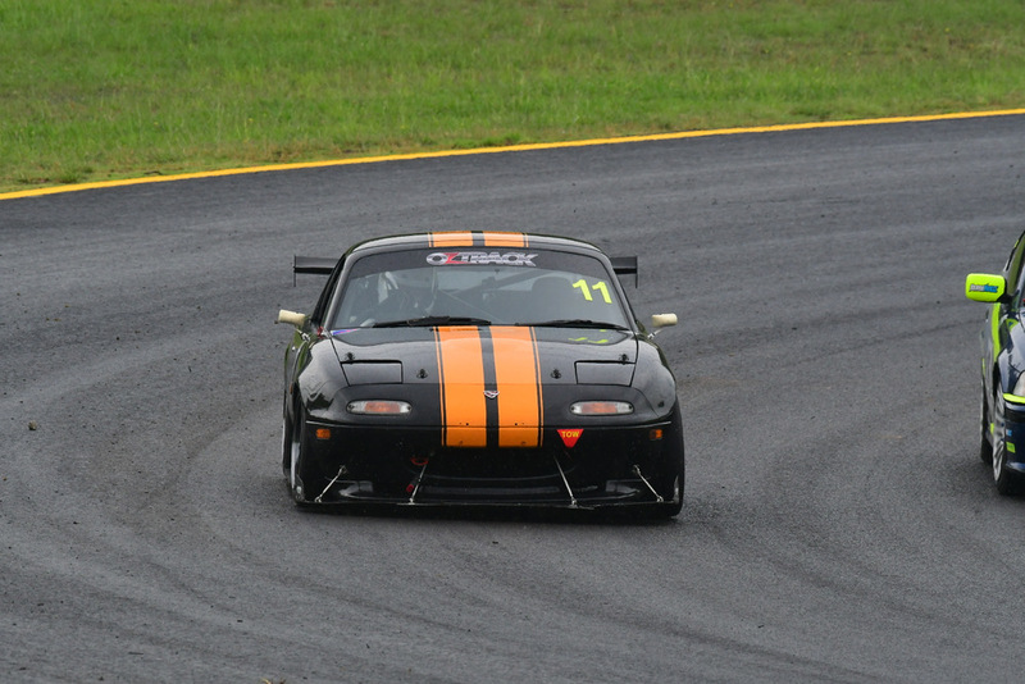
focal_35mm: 600
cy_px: 342
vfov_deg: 2.3
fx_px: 17089
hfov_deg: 3.4
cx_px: 512
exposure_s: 1/640
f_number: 11
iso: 1000
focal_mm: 400
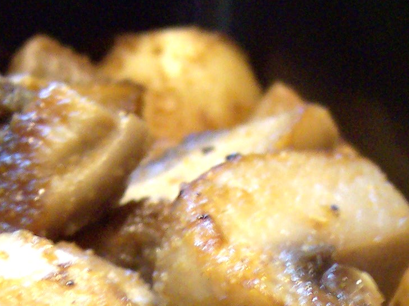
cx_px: 150
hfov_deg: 14.7
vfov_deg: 10.9
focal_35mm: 134
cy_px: 368
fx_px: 1582
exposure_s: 1/8
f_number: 2.8
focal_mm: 8
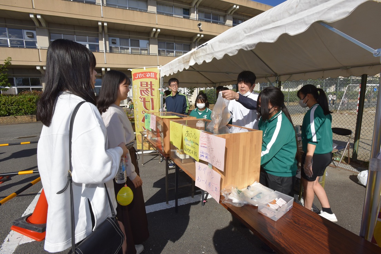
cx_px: 190
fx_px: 180
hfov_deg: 93.3
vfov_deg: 70.4
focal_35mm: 17
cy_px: 127
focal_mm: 17
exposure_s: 1/250
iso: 400
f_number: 22
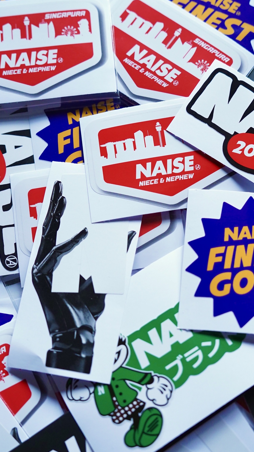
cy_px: 219
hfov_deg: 18.7
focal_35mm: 64
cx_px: 184
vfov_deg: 32.8
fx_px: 766
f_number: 3.5
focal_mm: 41
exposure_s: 1/250
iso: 2000
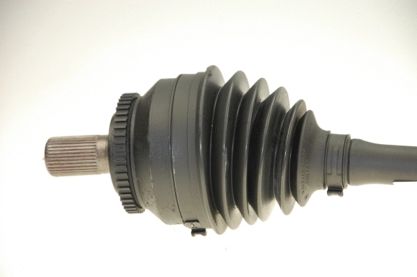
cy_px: 138
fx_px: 1702
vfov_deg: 9.3
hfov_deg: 14.0
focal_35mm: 147
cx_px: 208
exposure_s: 1/160
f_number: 5.6
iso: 400
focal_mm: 98
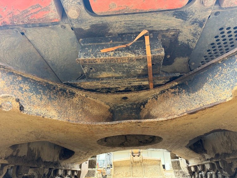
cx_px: 118
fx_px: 164
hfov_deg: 71.6
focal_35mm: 24
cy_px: 89
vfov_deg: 56.8
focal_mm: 6.76
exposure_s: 1/121
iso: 160
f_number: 1.78
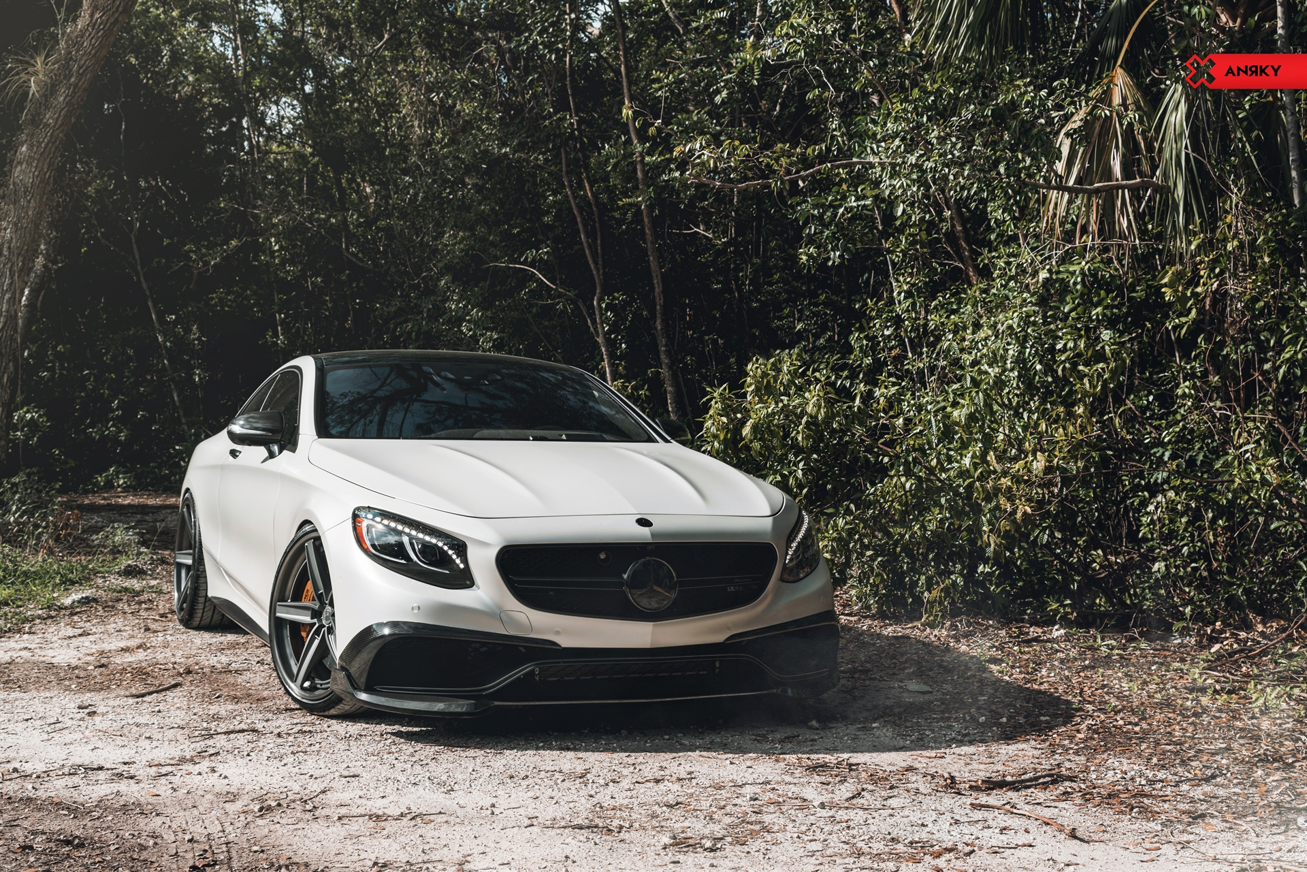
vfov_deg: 29.3
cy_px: 436
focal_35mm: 46
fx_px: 1670
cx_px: 654
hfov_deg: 42.7
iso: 160
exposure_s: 1/200
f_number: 7.1
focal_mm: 46
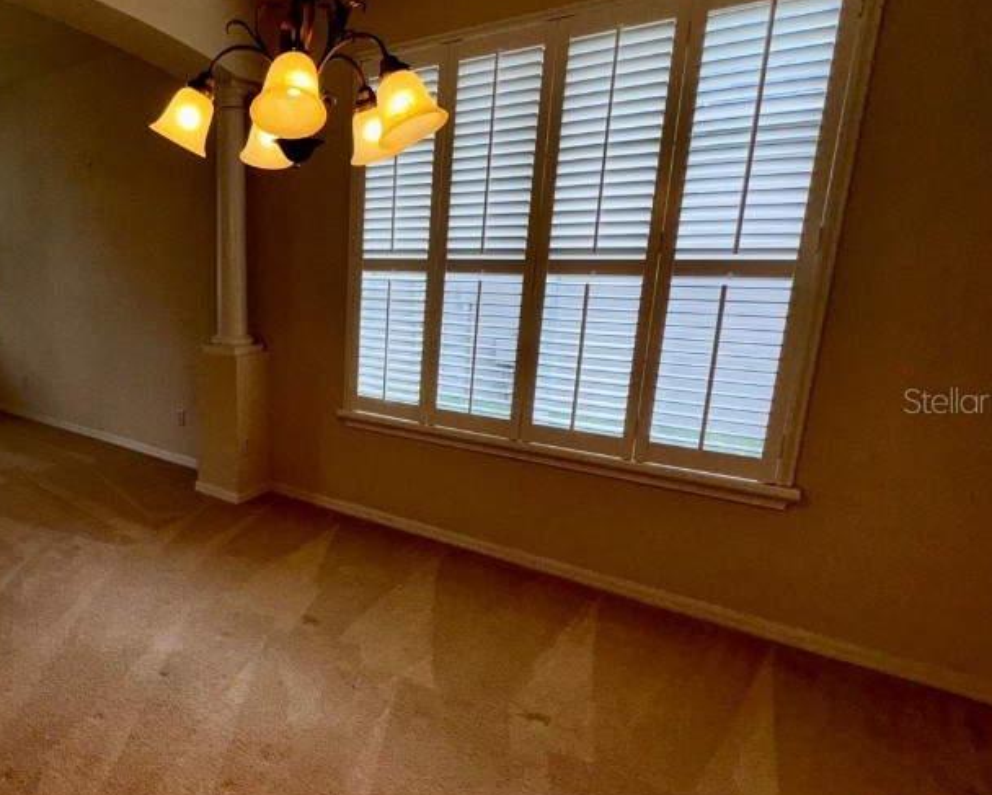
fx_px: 676
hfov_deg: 66.9
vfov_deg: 60.9
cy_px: 400
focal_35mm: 23
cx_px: 222
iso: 32
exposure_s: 1/167
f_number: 2.2
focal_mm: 2.22
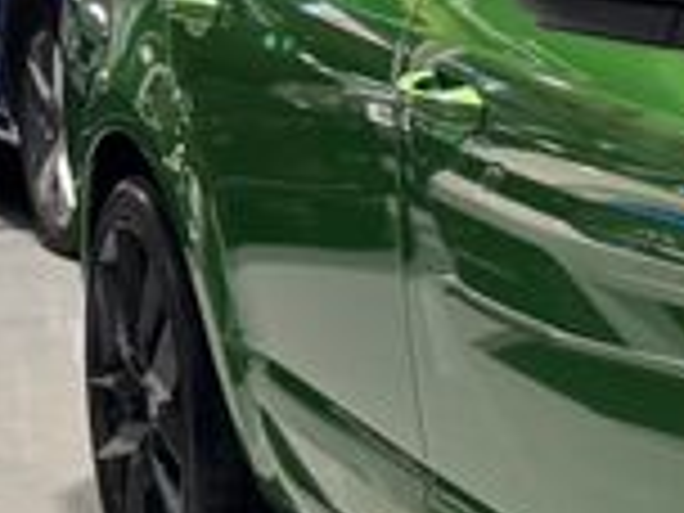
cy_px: 464
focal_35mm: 162
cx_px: 1400
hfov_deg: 11.0
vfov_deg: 9.1
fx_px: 3201
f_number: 1.78
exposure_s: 1/60
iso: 250
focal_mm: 6.76
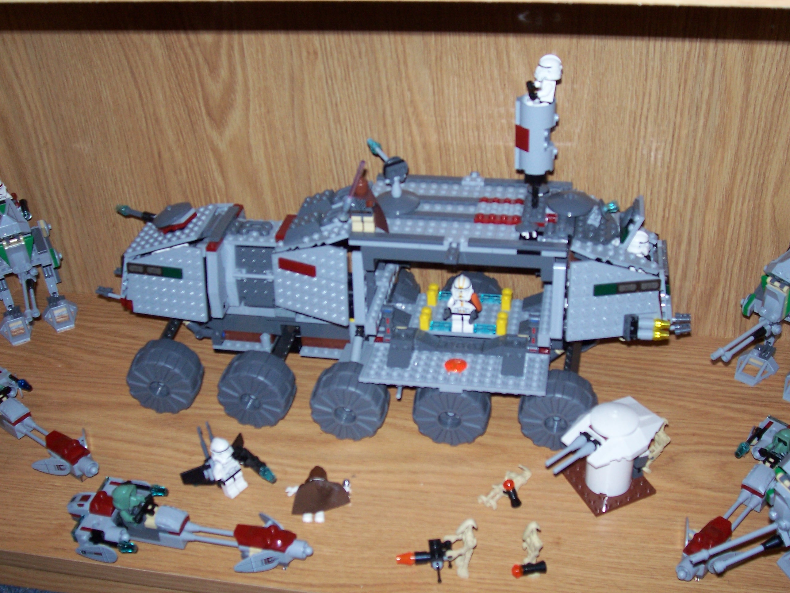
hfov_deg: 44.8
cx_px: 395
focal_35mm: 42
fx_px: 959
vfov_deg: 34.3
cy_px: 296
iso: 125
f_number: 3
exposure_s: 1/60
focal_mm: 7
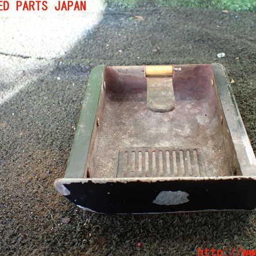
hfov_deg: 45.8
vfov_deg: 46.0
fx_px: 301
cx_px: 155
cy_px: 130
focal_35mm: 36
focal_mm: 5.4
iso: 250
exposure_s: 1/125
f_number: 2.3
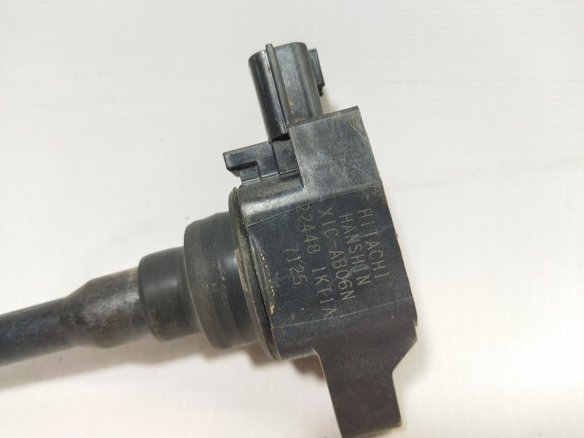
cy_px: 219
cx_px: 292
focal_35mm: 27
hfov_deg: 65.3
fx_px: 456
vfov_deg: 51.4
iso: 100
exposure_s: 1/50
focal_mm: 4.71
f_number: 1.79
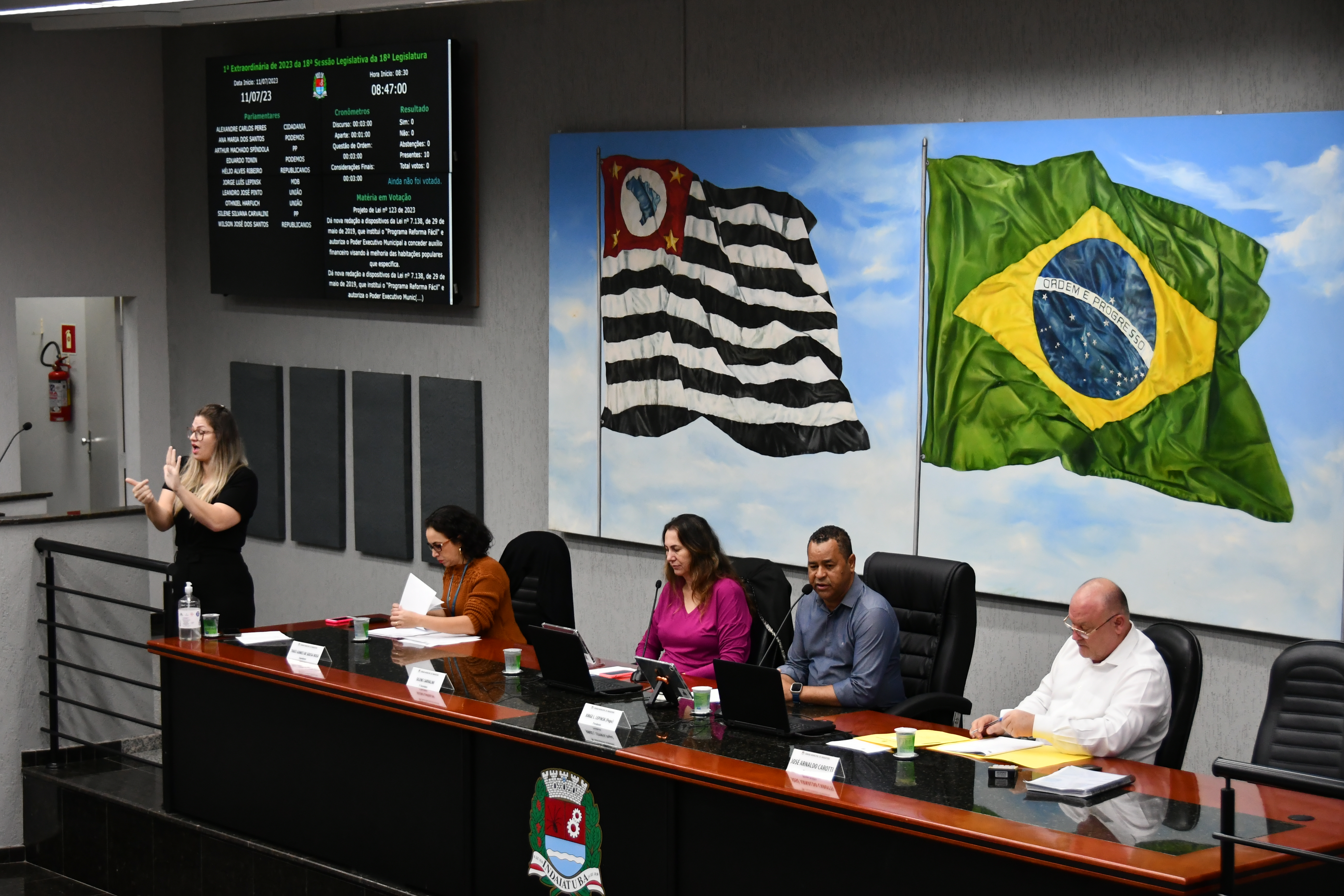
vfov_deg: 18.9
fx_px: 2688
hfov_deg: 28.1
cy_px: 448
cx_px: 672
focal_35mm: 72
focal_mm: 48
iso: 1600
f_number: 4.5
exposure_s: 1/125
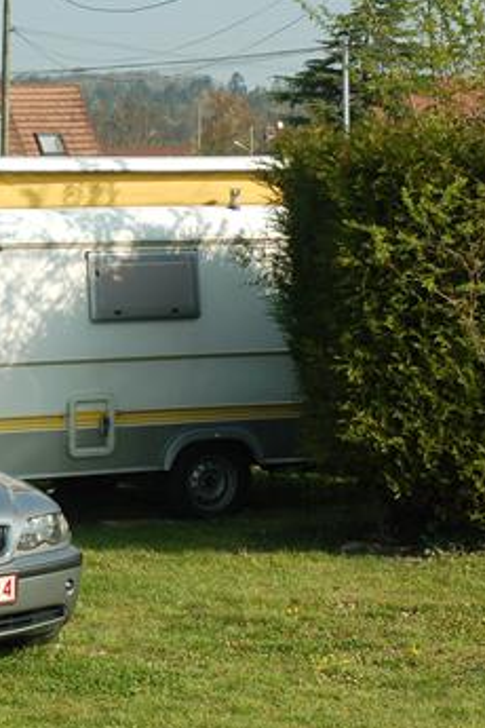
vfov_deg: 17.2
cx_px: -138
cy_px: 336
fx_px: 2405
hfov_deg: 11.2
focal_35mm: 119
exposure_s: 1/250
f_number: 8
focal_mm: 38
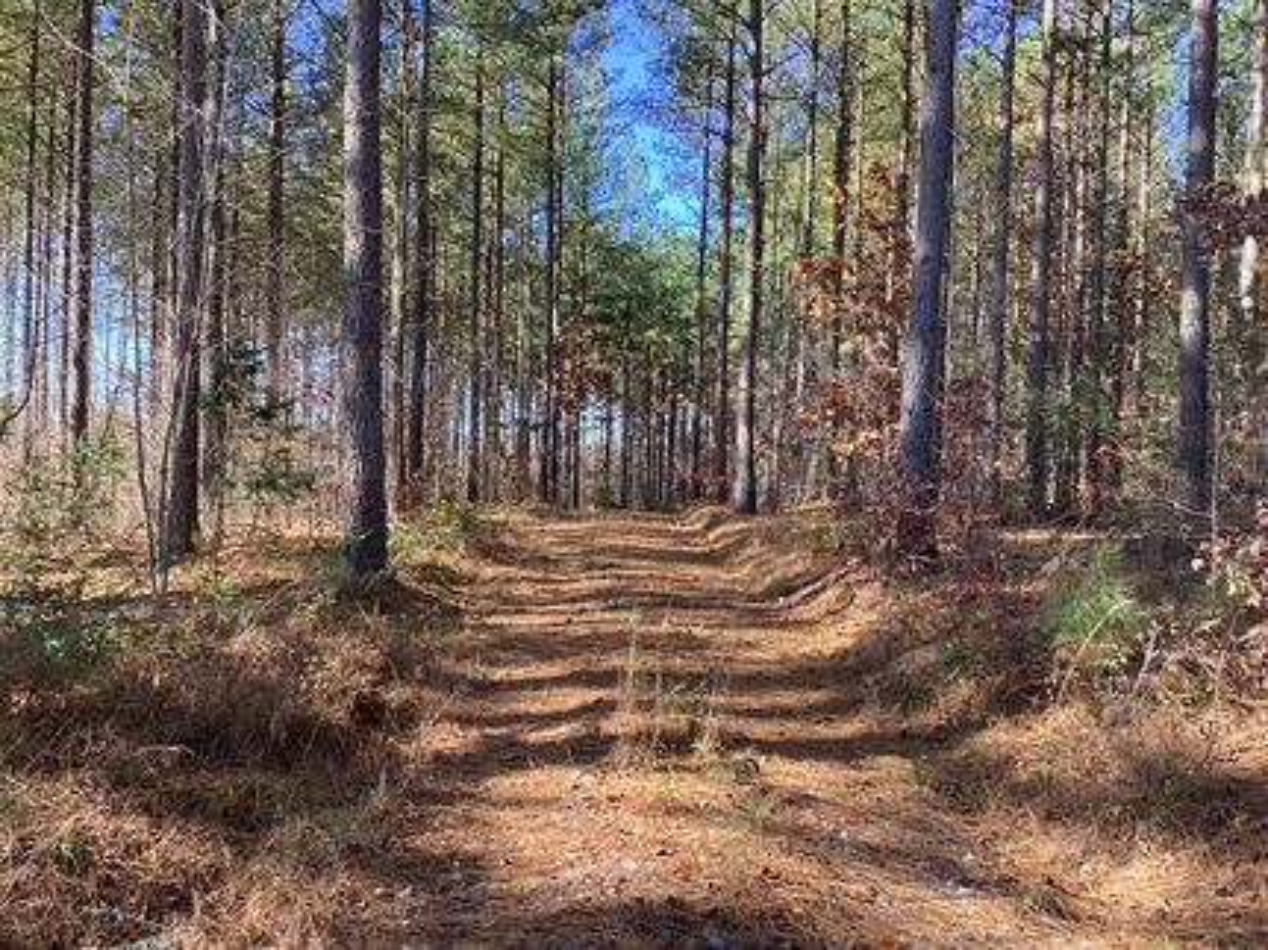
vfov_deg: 45.4
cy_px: 475
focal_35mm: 31
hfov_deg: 58.4
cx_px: 634
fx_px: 1135
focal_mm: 3.3
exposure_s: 1/120
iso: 32
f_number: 2.4
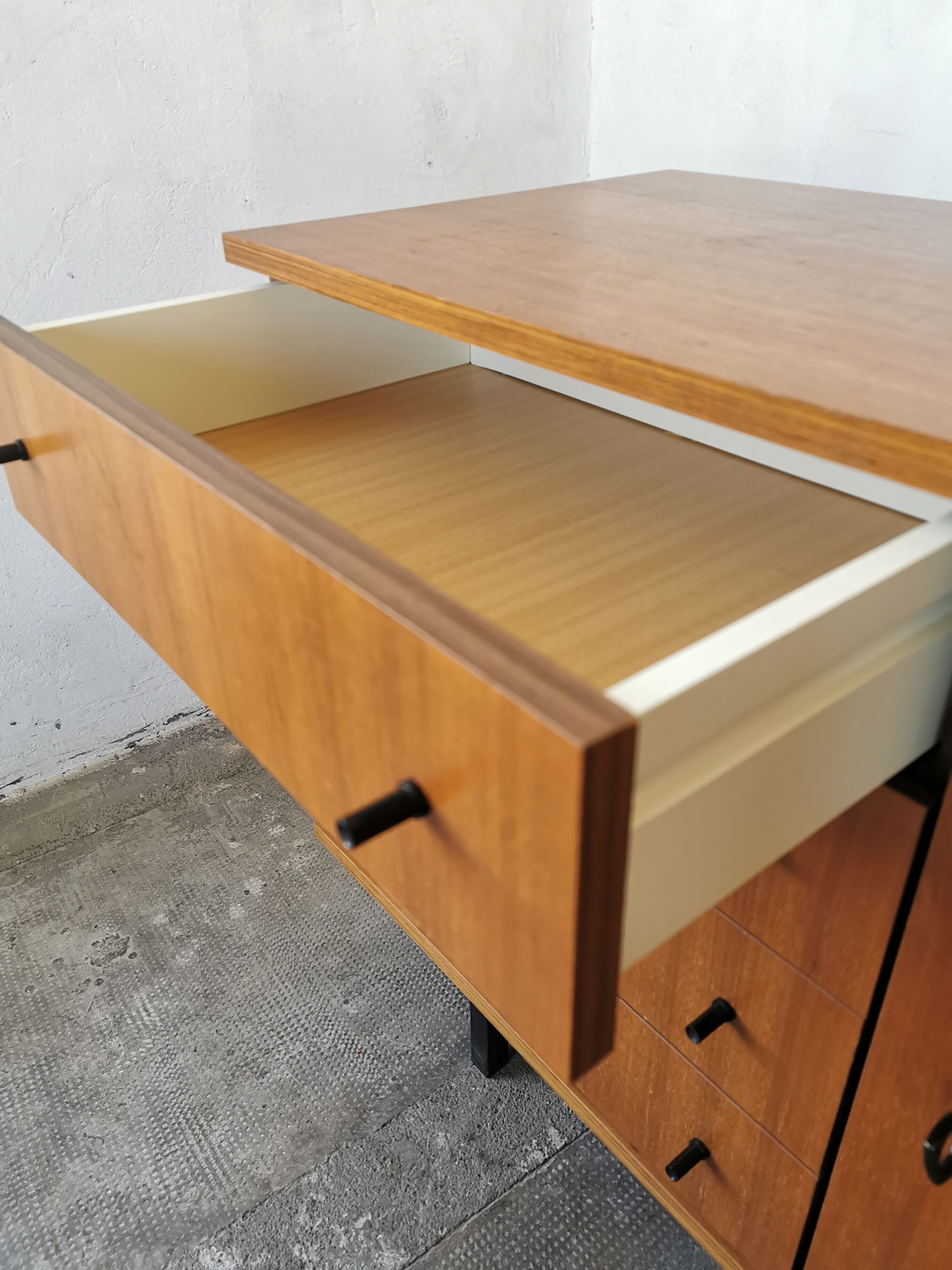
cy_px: 635
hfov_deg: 51.4
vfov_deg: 65.3
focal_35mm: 27
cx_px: 476
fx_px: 990
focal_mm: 5.56
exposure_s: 1/100
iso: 200
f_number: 1.6
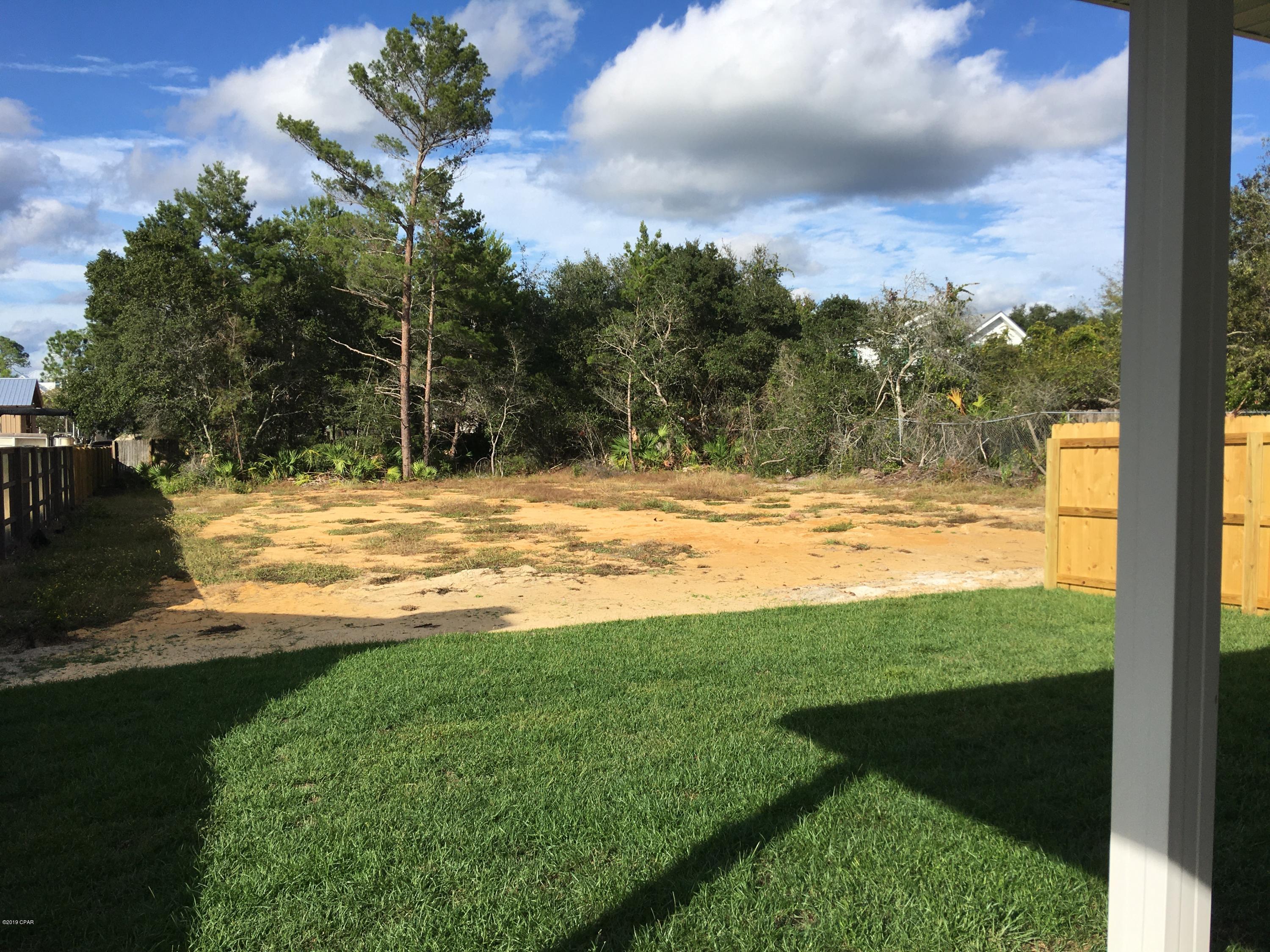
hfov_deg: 61.7
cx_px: 635
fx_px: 1064
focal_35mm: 29
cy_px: 476
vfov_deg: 48.2
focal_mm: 4.15
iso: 25
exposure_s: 1/1876
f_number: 2.2
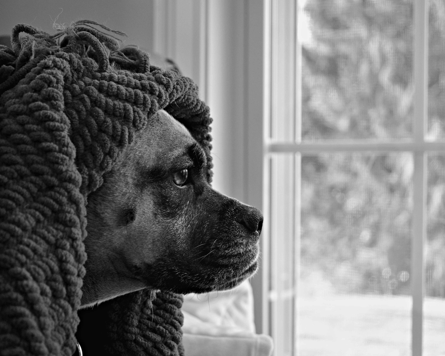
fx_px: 803
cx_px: 202
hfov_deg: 30.9
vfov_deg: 25.0
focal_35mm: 61
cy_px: 178
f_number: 5
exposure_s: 1/15
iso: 450
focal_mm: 36
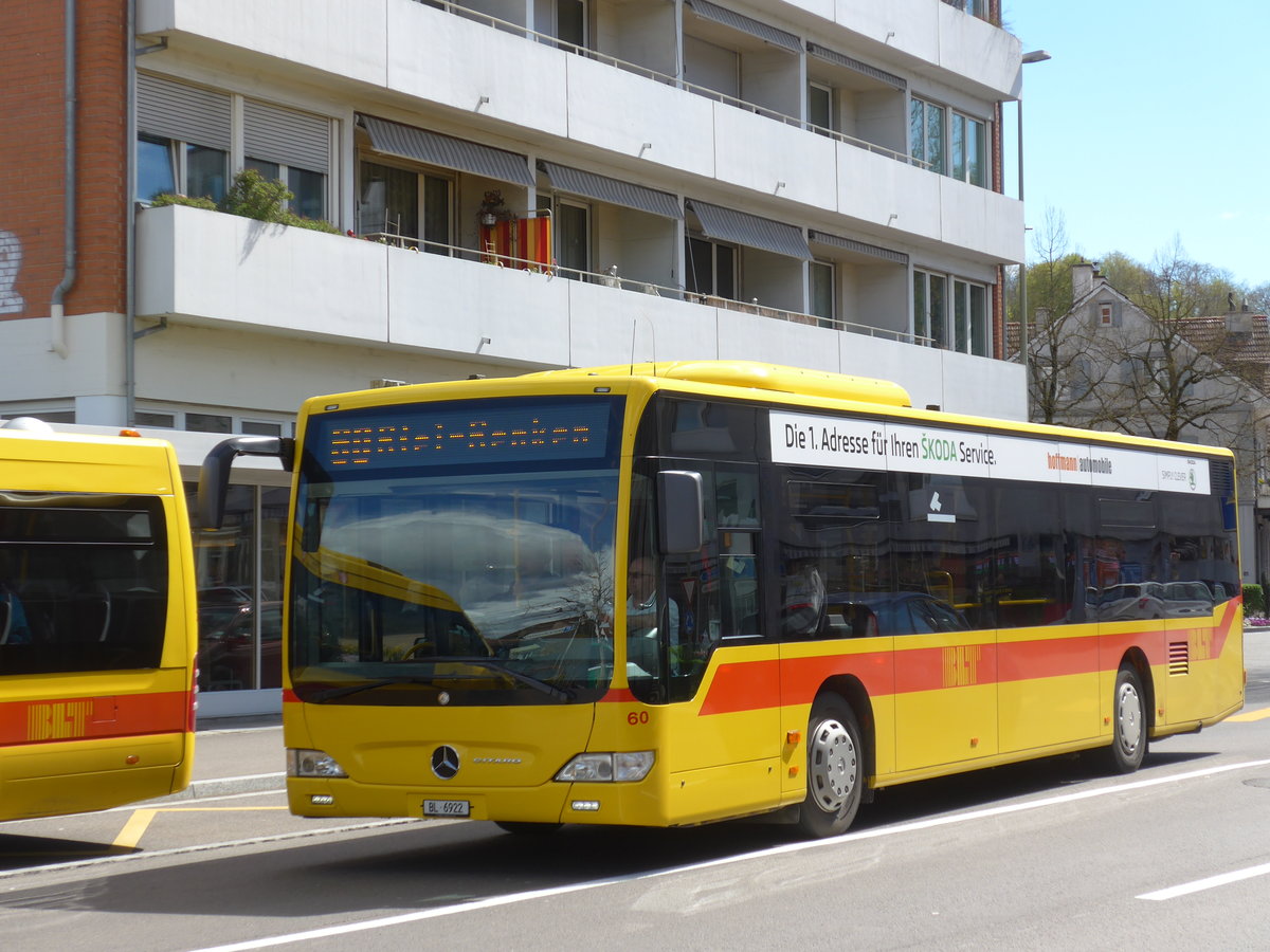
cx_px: 635
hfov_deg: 26.3
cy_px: 476
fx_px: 2715
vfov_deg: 19.9
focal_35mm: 74
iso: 80
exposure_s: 1/400
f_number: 4.2
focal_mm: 15
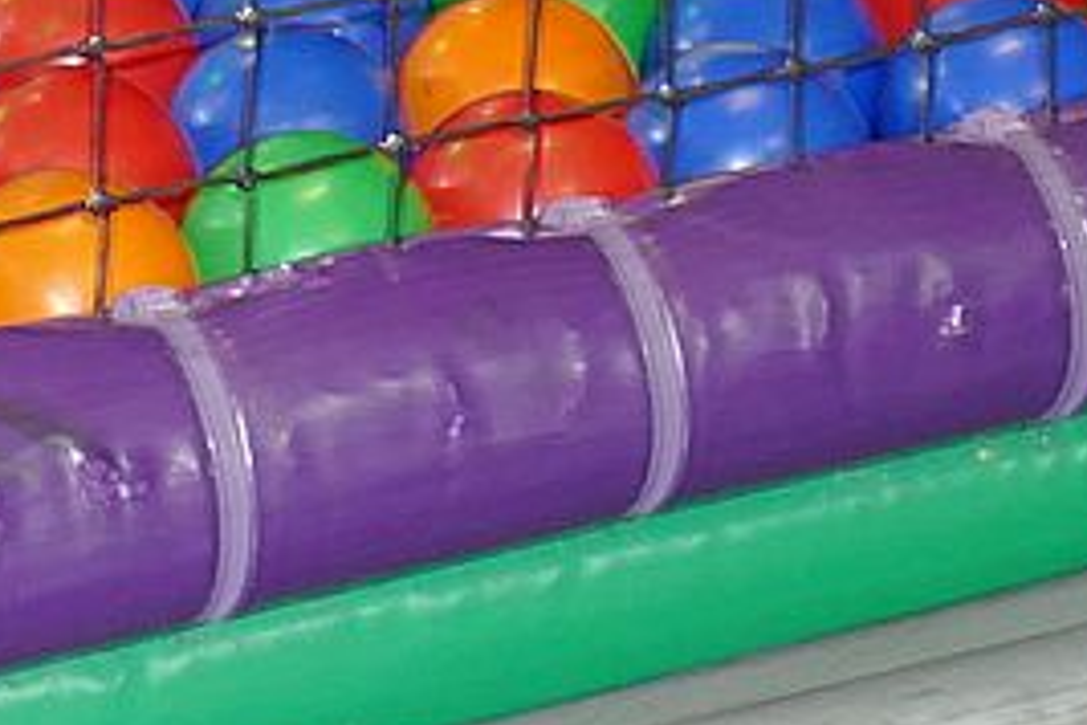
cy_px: -986
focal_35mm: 189
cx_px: -285
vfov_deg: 6.9
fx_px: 5706
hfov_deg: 10.7
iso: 640
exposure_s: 1/8
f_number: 3.4
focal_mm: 12.7
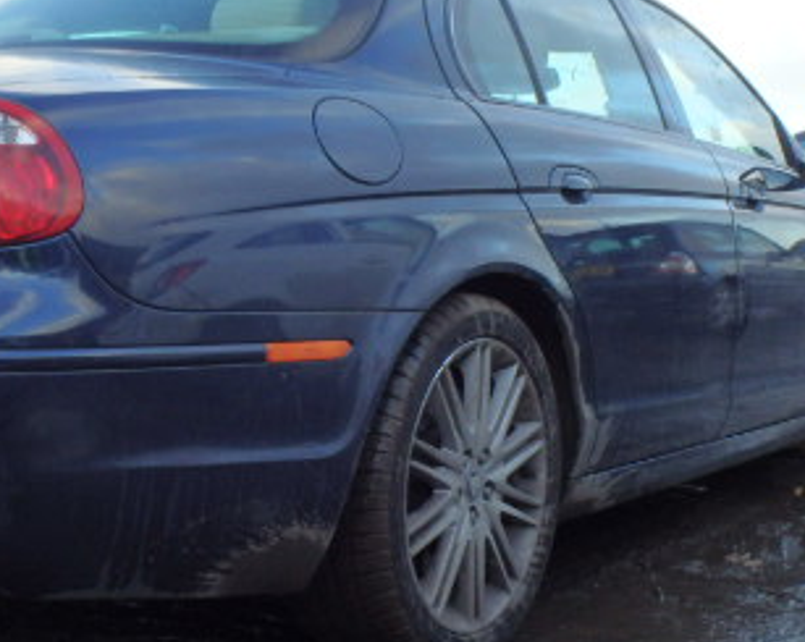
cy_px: 335
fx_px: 1357
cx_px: 220
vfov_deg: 26.6
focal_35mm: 57
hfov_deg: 32.5
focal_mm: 5
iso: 200
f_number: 3.9
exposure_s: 1/100
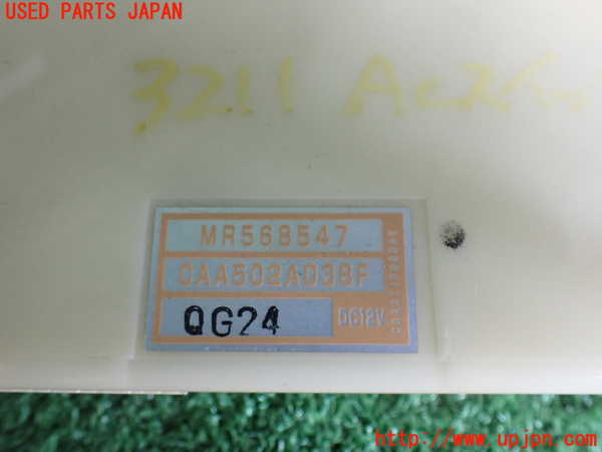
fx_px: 522
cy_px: 226
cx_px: 301
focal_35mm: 30
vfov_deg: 46.8
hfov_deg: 60.0
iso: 800
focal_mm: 5.4
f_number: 2.3
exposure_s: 1/30
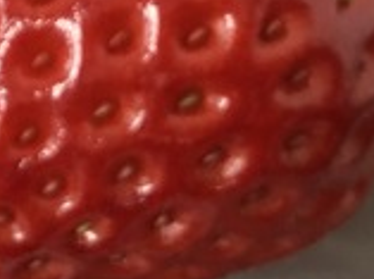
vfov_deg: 9.3
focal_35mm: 143
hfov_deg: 12.5
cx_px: -331
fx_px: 1541
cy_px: -370
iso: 40
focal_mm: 3.99
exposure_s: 1/15
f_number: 1.8
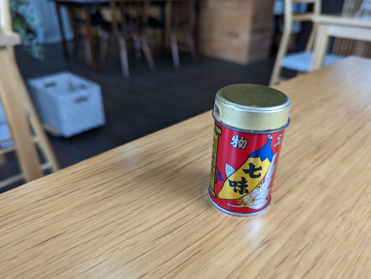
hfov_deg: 71.5
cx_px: 186
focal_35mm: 24
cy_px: 140
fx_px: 258
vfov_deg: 56.9
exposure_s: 1/42.4
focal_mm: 6.81
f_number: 1.85
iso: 41
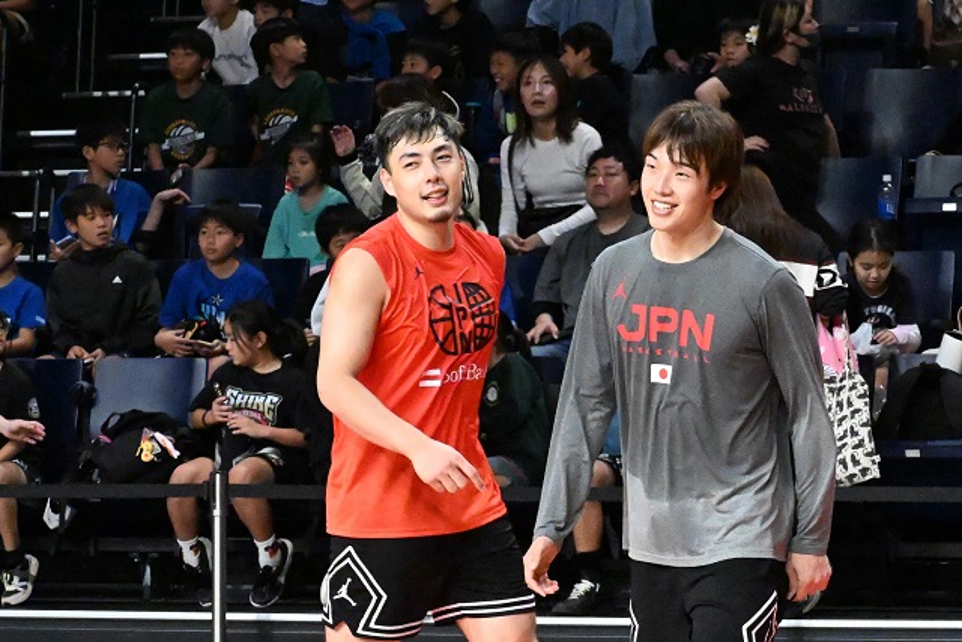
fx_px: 3247
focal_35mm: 122
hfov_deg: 16.9
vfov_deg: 11.3
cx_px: 481
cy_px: 321
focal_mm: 81
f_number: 8
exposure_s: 1/1000
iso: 22800
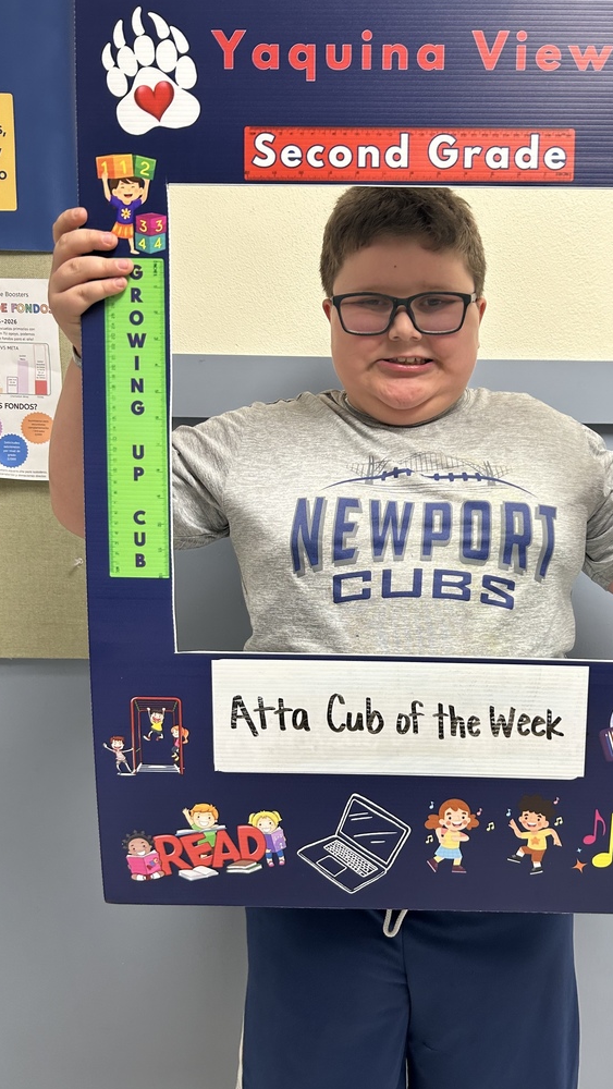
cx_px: 415
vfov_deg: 66.0
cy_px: 555
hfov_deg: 39.7
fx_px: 837
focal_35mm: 29
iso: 100
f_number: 1.5
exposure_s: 1/60
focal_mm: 5.7
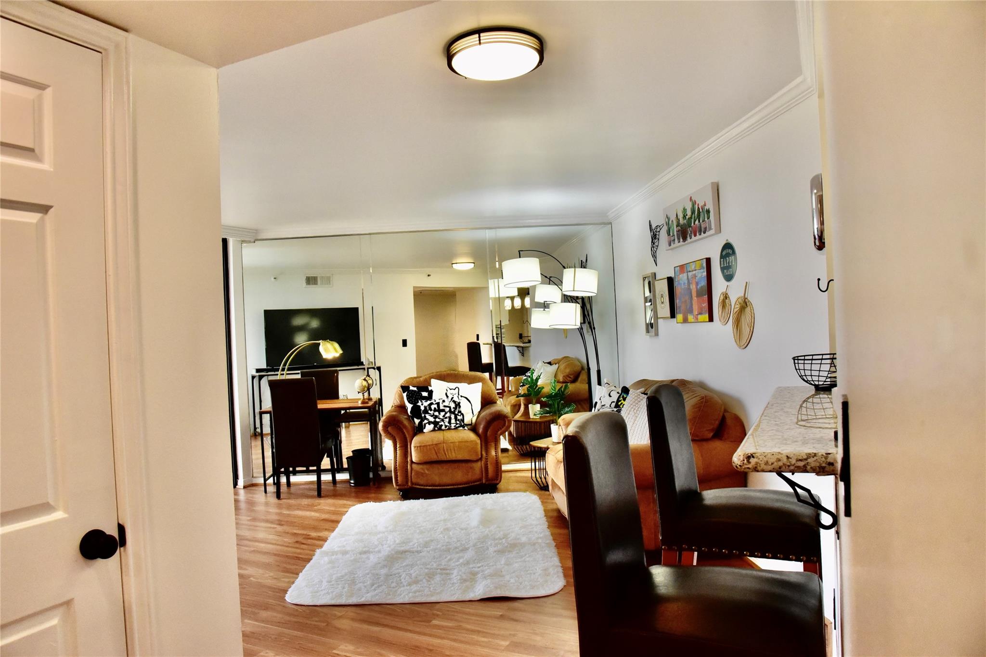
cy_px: 328
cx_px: 493
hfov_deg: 73.7
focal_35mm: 24
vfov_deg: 53.1
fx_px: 657
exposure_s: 1/320
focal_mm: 24
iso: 4000
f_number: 9
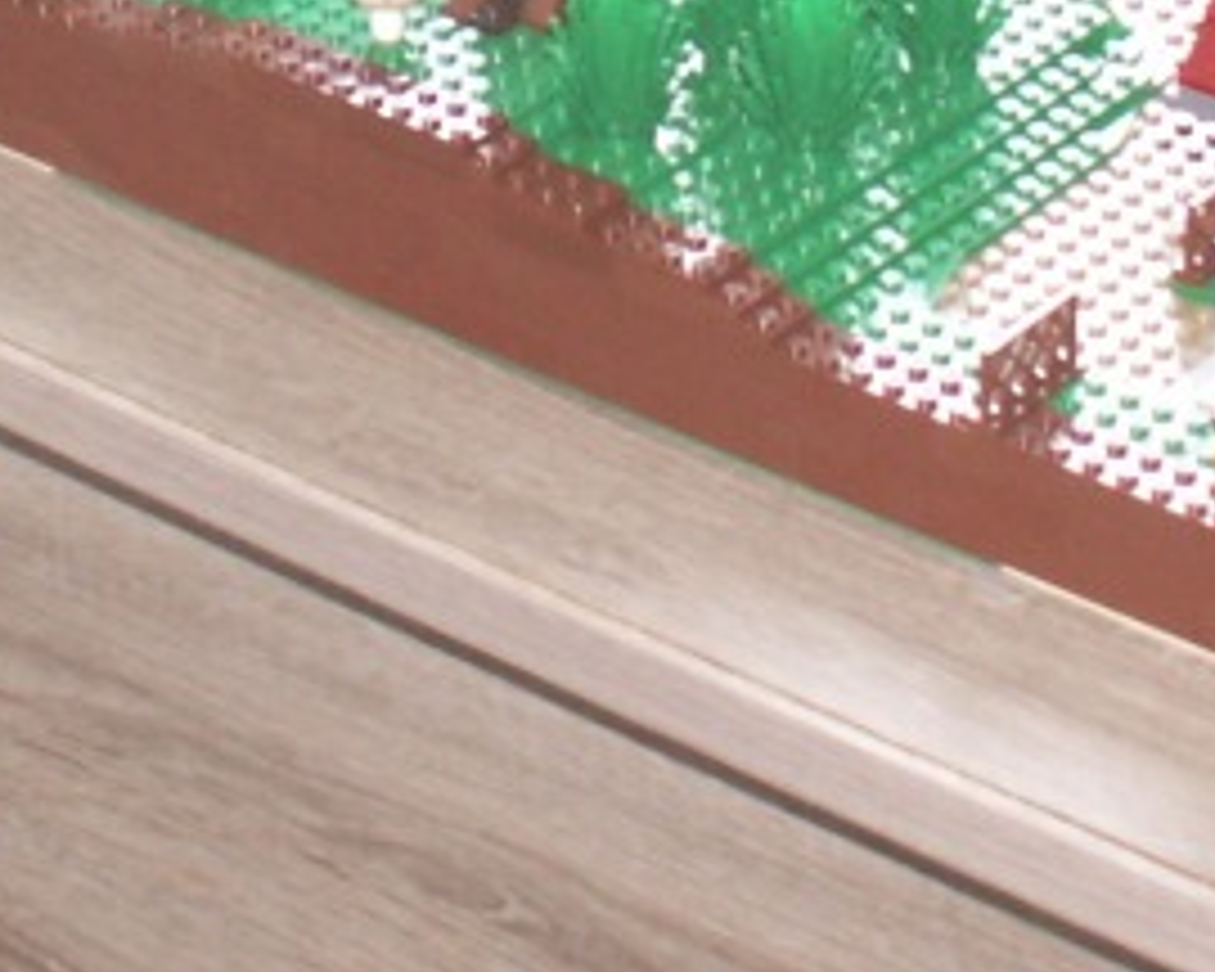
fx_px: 5466
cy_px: -315
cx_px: 549
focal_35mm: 152
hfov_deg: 12.7
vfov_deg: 10.0
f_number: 2.8
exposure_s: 1/60
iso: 64
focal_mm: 5.86
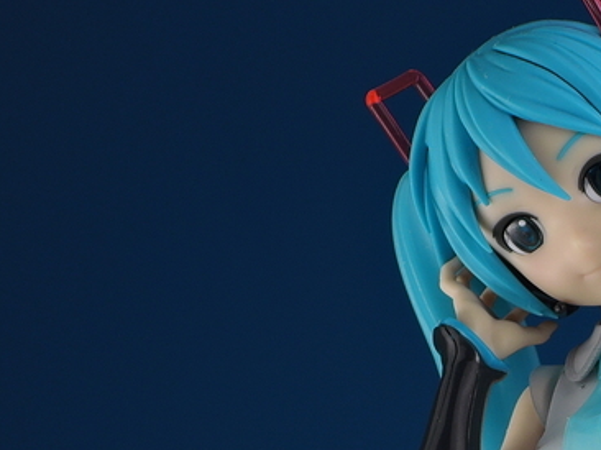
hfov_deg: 8.2
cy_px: 558
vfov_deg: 6.2
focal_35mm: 238
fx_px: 4129
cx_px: 734
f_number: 6.3
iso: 80
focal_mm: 18.2
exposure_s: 1/50
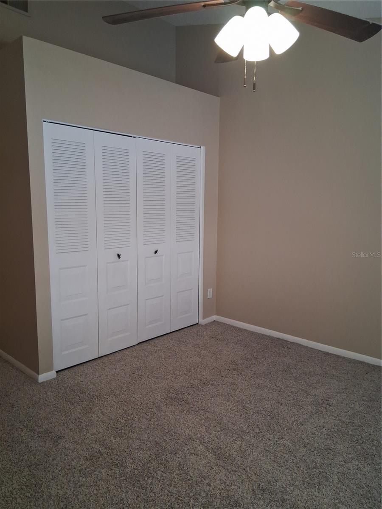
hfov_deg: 53.1
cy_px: 254
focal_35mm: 26
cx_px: 191
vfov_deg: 67.3
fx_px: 383
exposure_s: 1/120
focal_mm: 3.98
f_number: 1.8
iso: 320
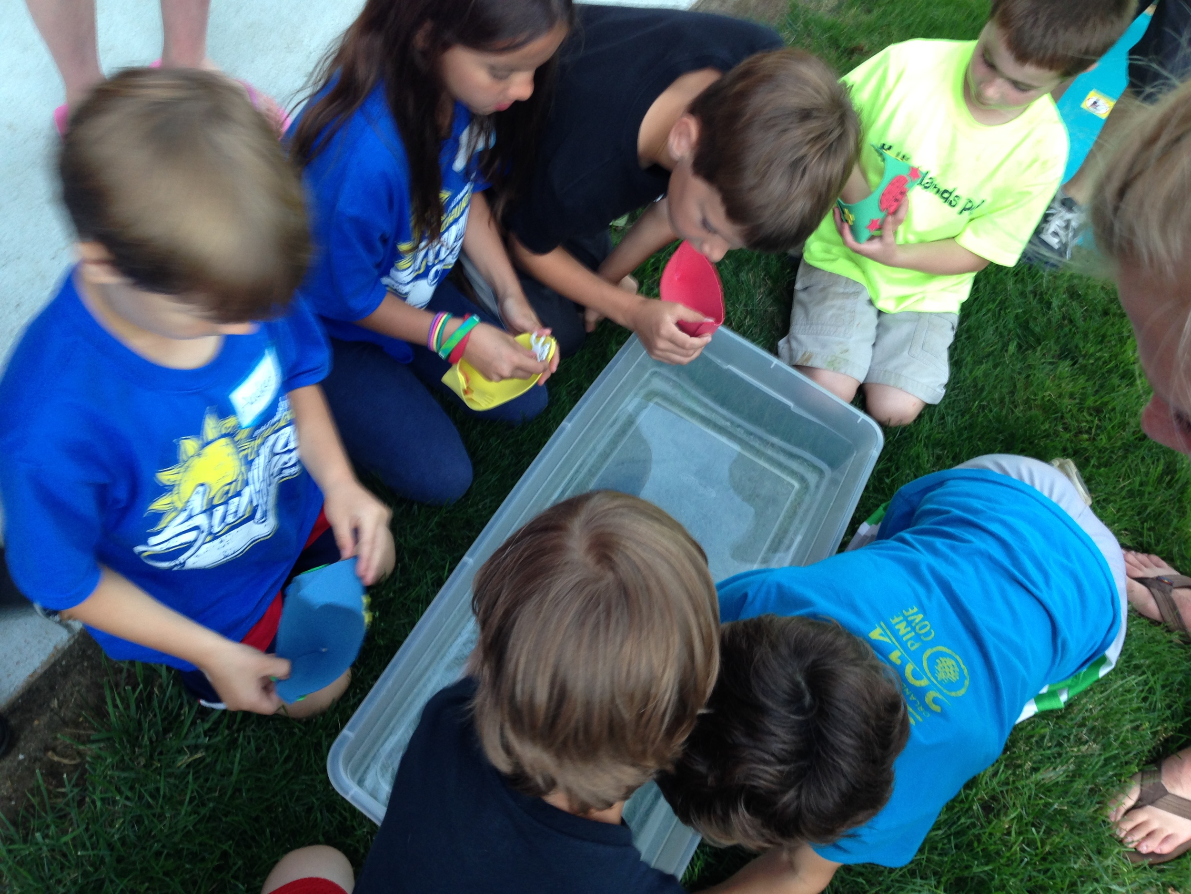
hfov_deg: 55.4
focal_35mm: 33
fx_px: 1135
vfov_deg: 42.9
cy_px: 447
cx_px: 596
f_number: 2.4
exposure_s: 1/20
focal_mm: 4.12
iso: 64
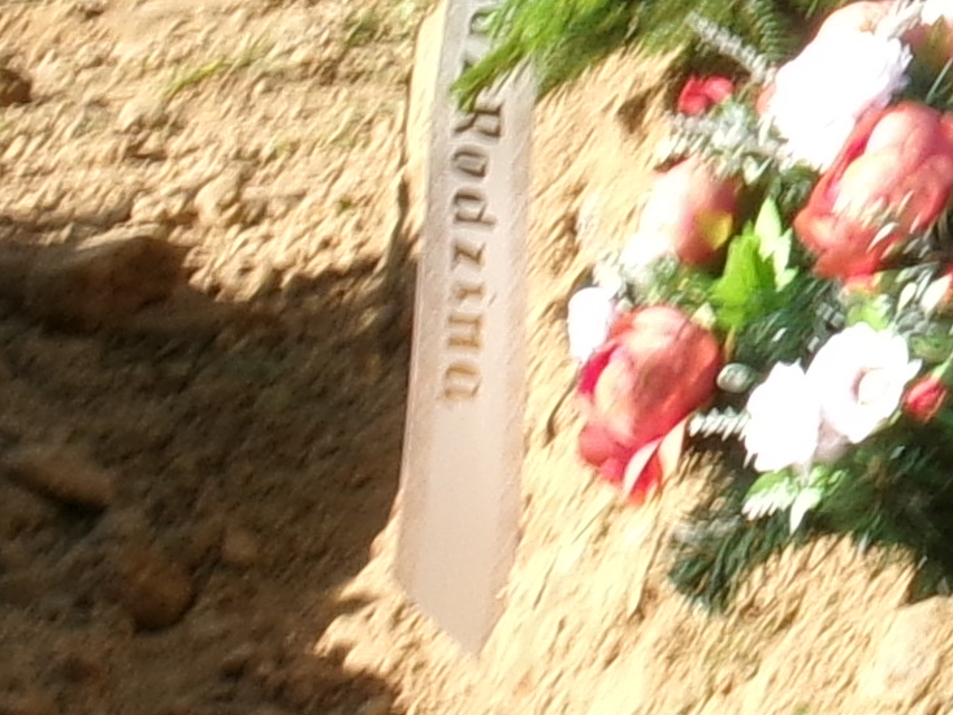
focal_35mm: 176
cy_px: 5
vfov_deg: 8.4
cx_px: 1114
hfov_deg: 11.0
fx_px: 4846
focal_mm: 5.1
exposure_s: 1/50
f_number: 10.8
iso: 100
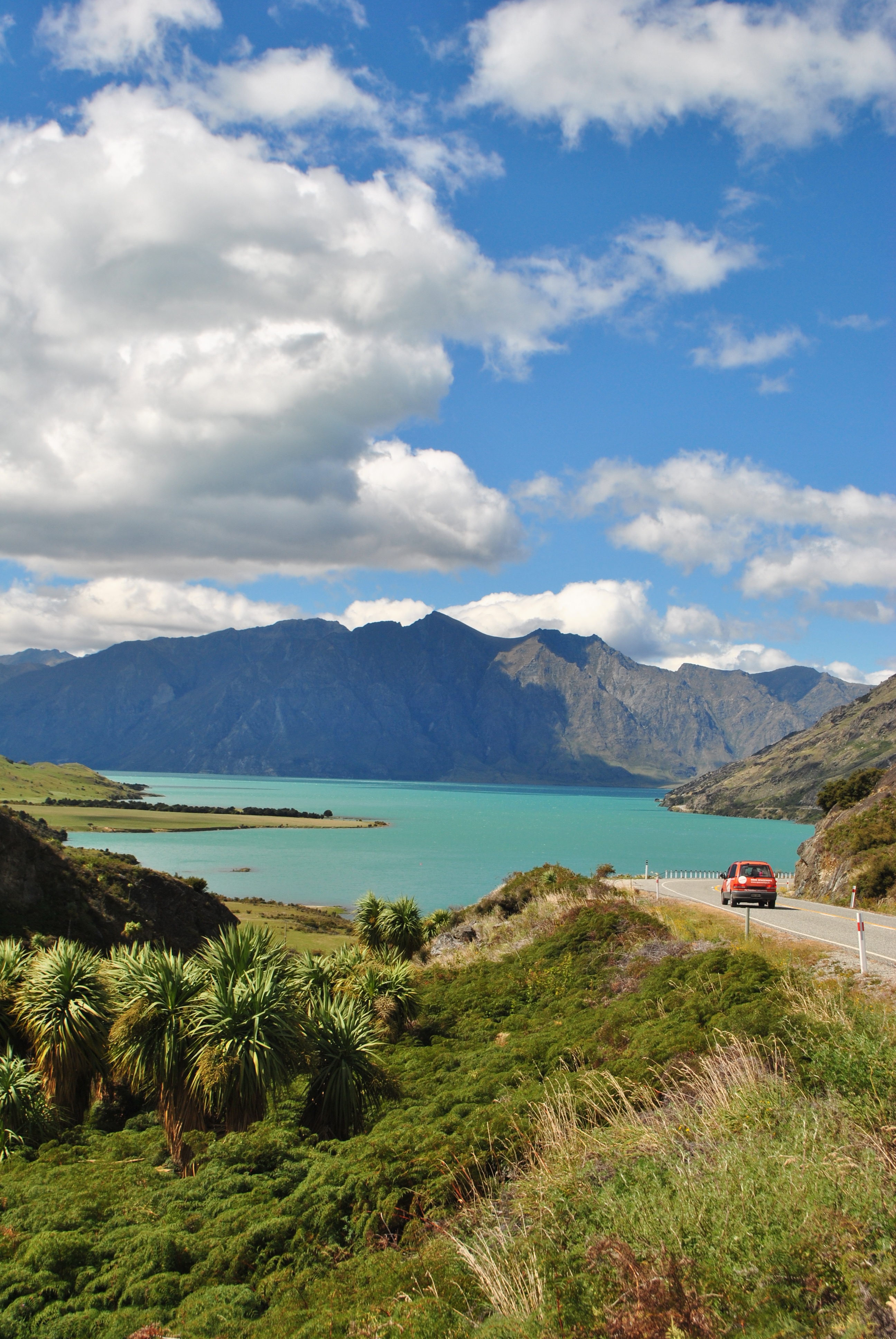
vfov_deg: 44.9
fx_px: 1619
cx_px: 448
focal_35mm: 44
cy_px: 670
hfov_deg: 30.9
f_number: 10
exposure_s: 1/250
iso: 125
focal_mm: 29
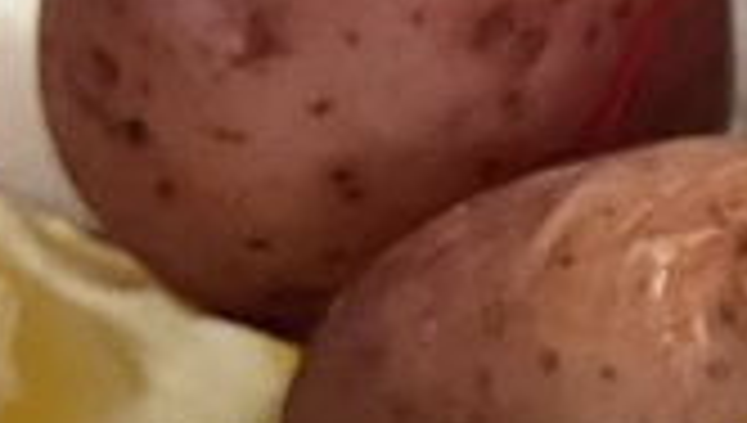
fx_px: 3650
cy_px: 360
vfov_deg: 6.6
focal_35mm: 184
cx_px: 1611
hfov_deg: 10.5
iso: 640
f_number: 1.6
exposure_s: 1/30
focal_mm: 5.1
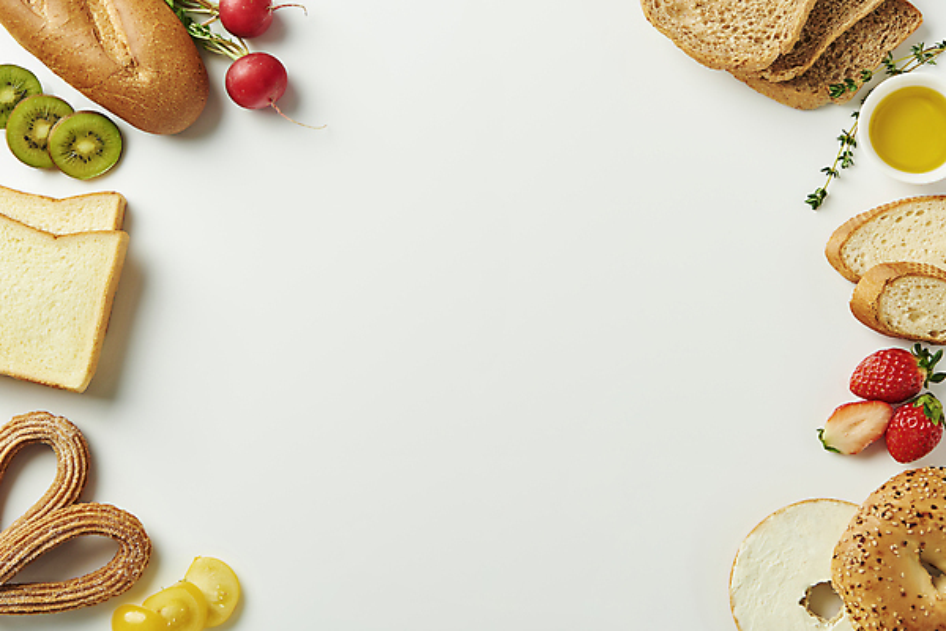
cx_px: 473
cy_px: 316
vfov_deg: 19.5
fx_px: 1839
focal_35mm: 70
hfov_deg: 28.8
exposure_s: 1/125
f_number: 8
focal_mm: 70
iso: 80
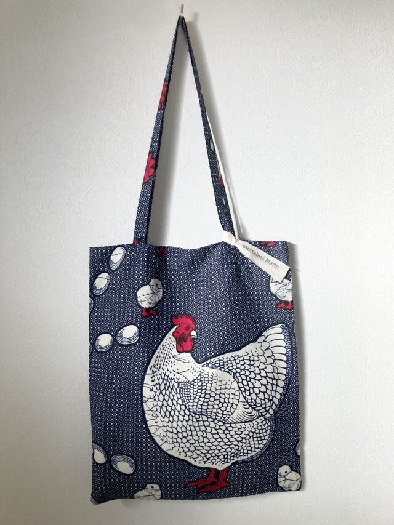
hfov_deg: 49.8
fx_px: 425
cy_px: 262
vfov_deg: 63.4
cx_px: 197
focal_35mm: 28
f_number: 1.8
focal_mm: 3.99
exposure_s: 1/121
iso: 32
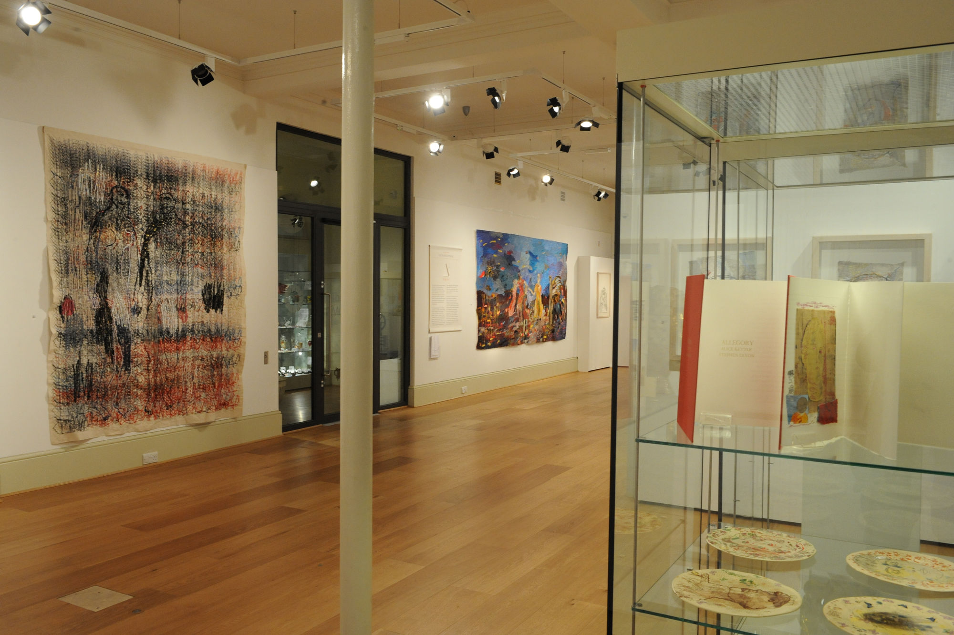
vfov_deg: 44.9
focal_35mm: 29
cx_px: 477
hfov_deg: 63.7
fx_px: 768
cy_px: 318
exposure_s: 1/40
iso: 2500
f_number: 10
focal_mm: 29
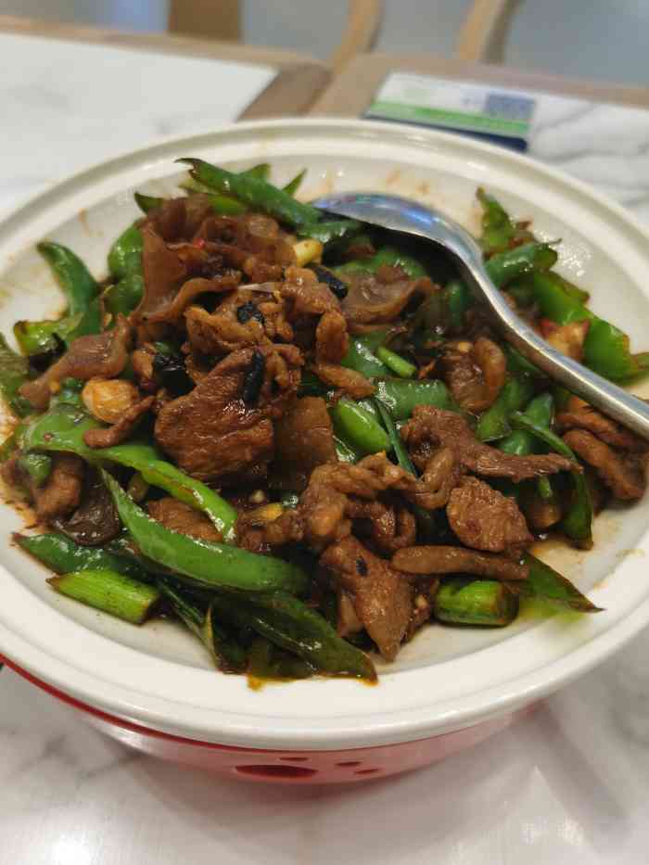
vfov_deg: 65.3
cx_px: 324
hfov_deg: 51.4
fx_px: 675
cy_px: 432
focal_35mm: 27
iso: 64
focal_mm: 5.56
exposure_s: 1/100
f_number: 1.6
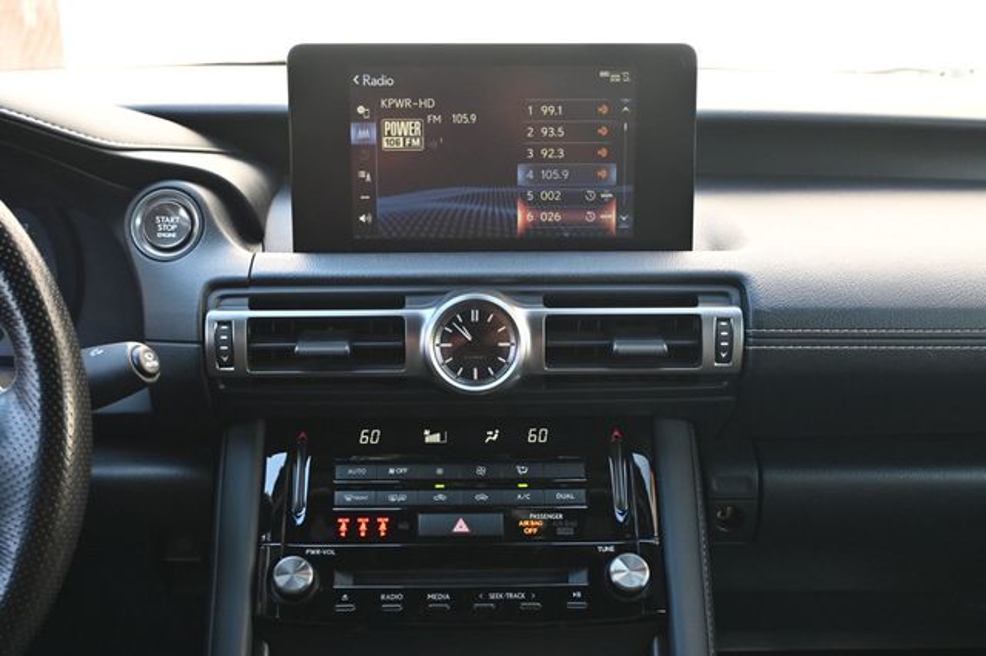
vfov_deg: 29.8
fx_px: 1232
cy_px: 328
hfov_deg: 43.6
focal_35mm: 45
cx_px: 493
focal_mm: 30
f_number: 4.8
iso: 720
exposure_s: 1/125
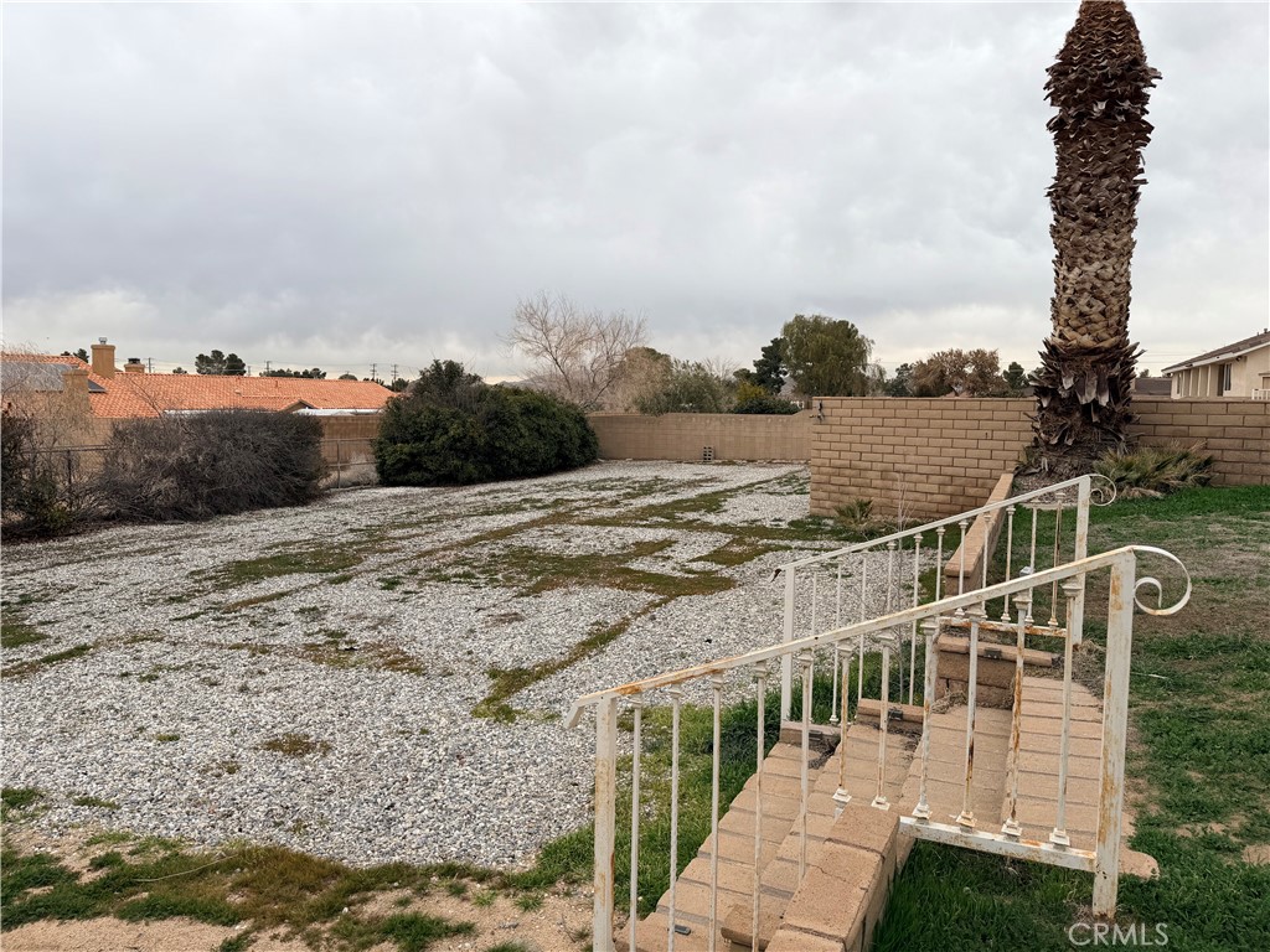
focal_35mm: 24
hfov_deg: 71.6
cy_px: 476
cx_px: 635
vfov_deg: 56.8
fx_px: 881
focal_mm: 6.76
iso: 80
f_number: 1.78
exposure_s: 1/1437
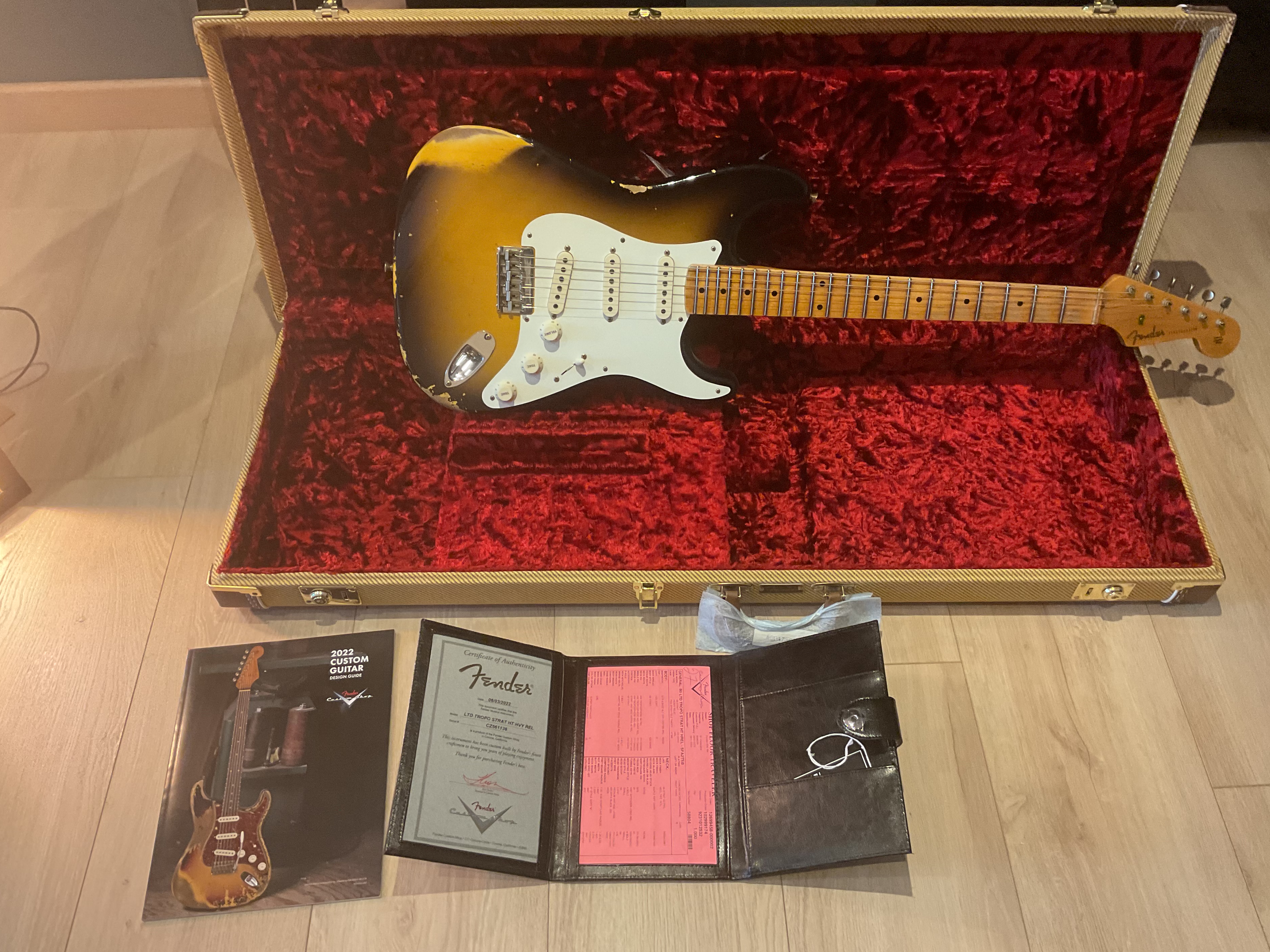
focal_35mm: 31
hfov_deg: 58.3
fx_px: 1137
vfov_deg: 45.4
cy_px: 462
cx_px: 664
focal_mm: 3
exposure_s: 1/60
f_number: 1.8
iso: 200
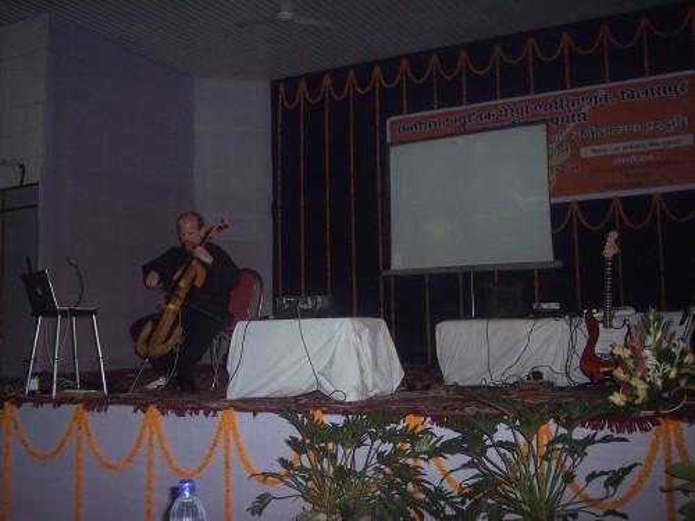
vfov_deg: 36.8
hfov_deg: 47.9
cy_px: 260
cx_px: 348
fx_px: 783
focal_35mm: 39
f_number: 2.8
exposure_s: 1/60
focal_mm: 8
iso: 140
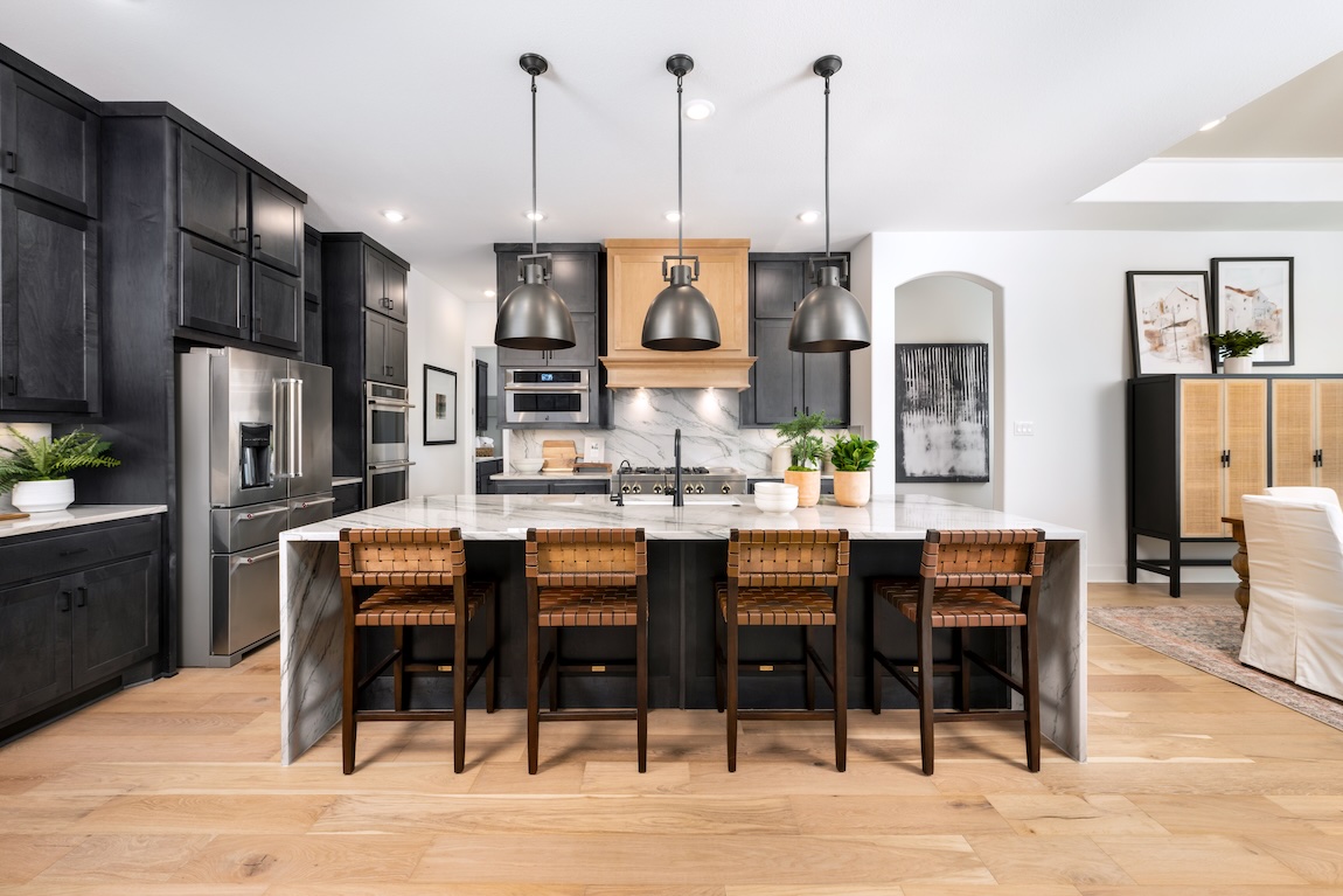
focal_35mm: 14
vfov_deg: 81.2
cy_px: 448
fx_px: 522
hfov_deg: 104.2
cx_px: 672
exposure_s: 1/25
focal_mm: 14
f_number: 10
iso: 100
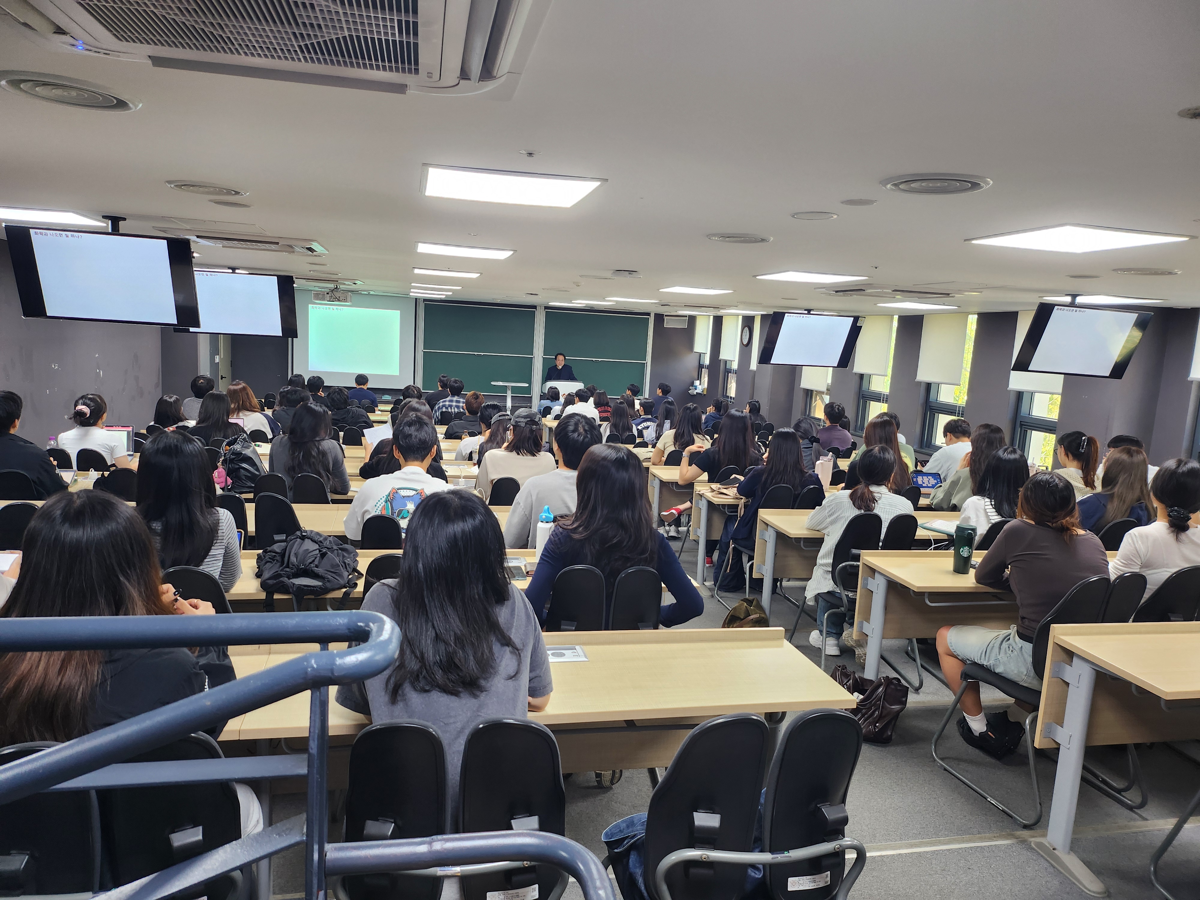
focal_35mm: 24
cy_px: 450
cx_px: 600
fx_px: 832
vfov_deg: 56.8
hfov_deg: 71.6
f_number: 1.8
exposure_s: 1/60
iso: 160
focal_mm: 5
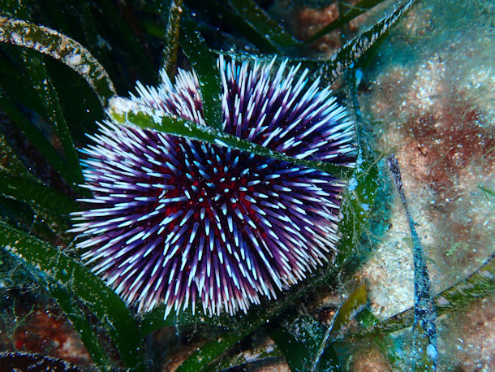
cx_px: 248
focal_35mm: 43
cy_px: 186
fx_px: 615
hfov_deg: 43.8
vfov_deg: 33.6
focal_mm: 7.86
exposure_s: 1/80
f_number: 4
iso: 200
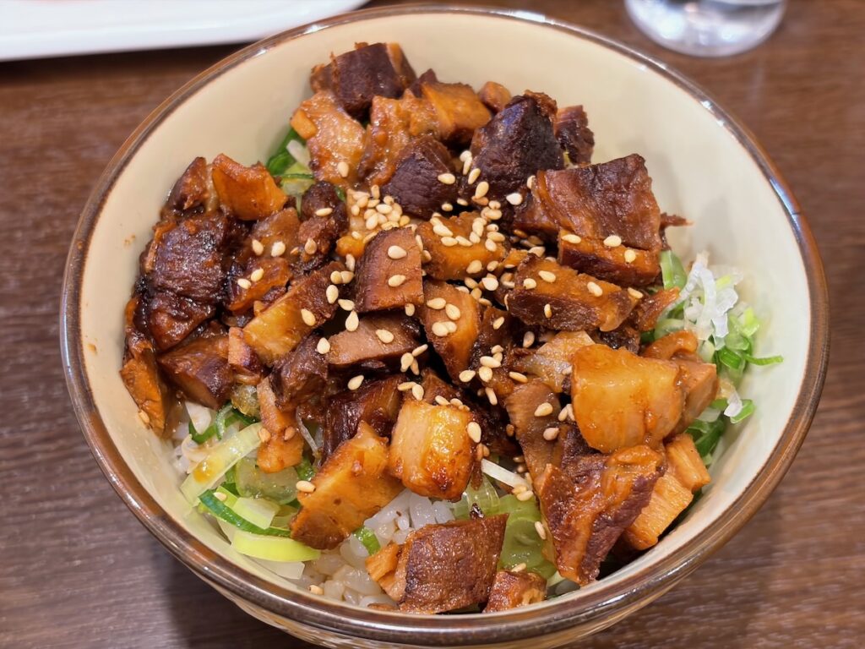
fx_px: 1299
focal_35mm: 52
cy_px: 324
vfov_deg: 28.0
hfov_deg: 36.8
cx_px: 432
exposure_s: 1/33
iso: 100
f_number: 1.6
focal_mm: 5.96
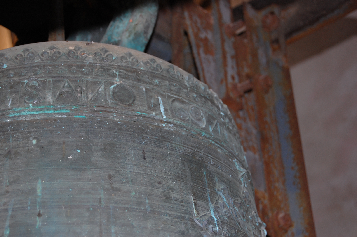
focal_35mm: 82
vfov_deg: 16.5
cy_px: 118
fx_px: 817
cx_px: 178
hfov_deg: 24.6
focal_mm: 55
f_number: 5.6
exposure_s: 1/60
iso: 400
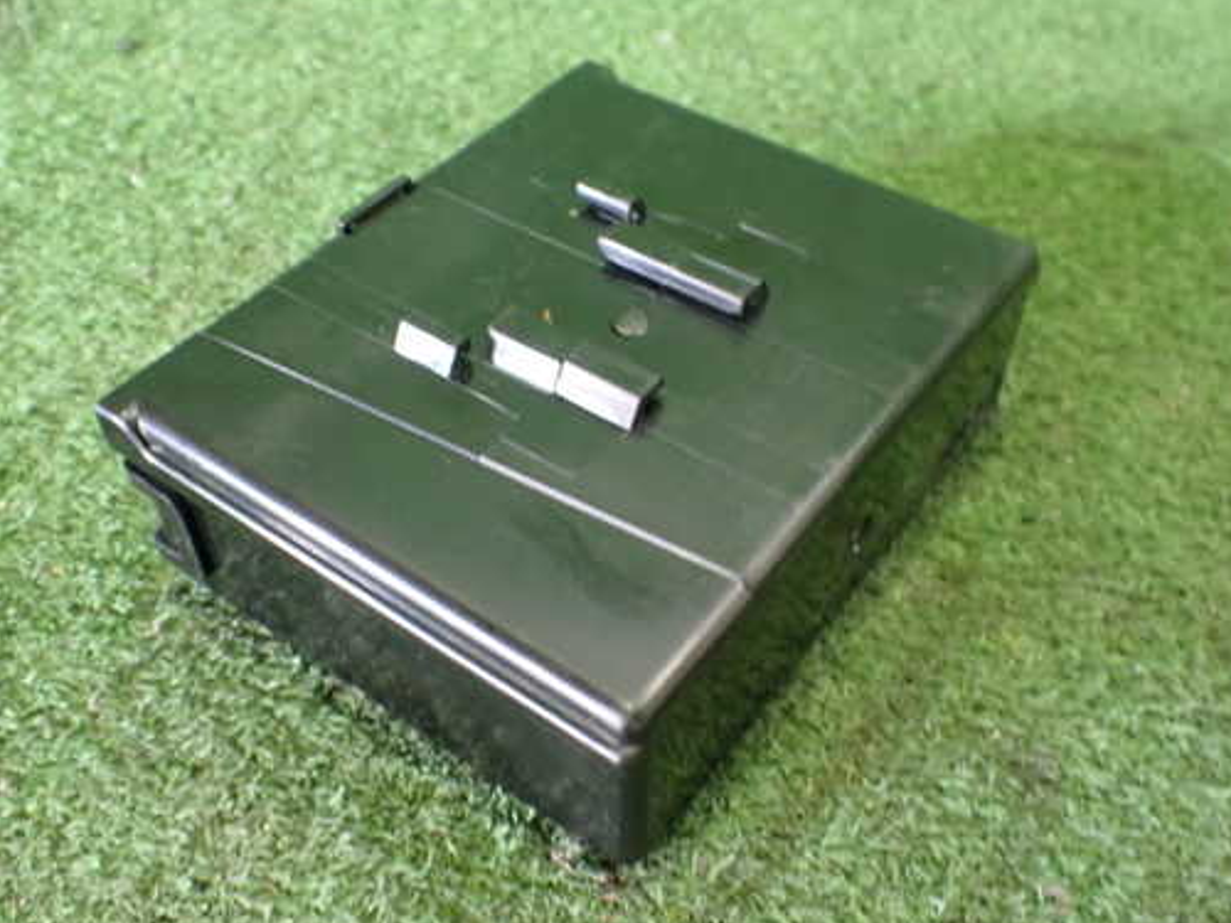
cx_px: 579
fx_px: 1280
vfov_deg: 39.7
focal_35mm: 36
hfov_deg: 51.3
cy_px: 465
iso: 800
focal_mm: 5.4
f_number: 2.3
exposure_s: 1/40
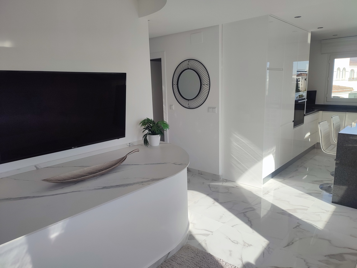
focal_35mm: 25
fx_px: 258
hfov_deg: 69.4
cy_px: 134
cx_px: 178
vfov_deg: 54.9
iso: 50
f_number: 1.9
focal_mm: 6.04
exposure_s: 1/499
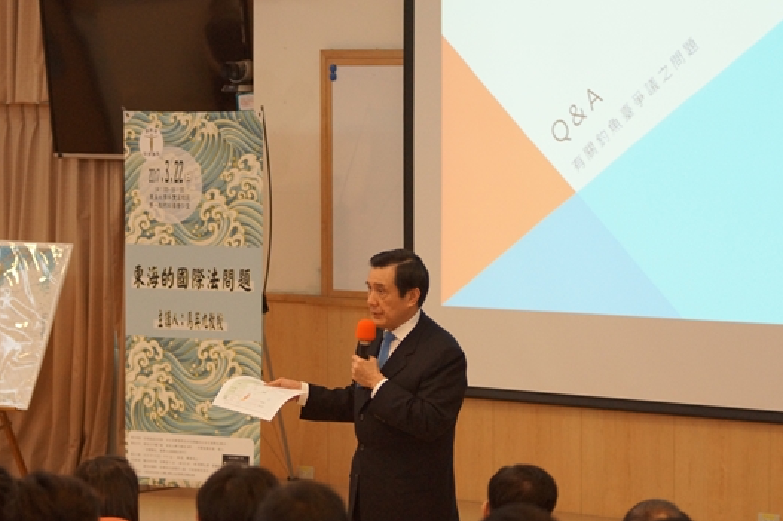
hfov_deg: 13.6
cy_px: 265
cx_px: 407
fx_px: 3283
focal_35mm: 151
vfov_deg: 9.1
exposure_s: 1/250
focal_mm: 90
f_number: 2.8
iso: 1600
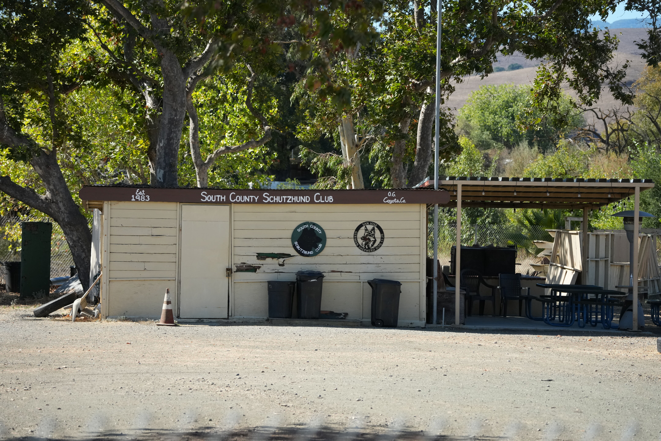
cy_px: 220
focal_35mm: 161
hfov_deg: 12.8
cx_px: 330
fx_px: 2956
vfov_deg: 8.5
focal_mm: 161
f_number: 6.3
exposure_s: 1/2000
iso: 1000
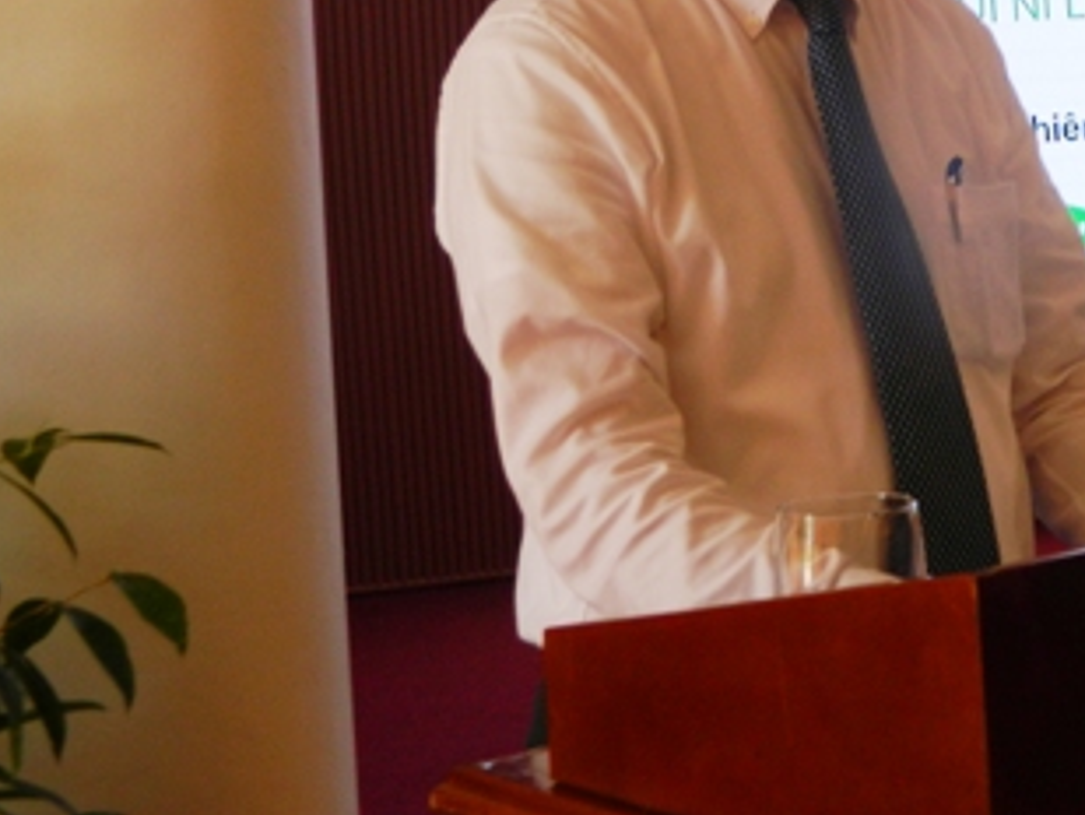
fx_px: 2665
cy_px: 144
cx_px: 1025
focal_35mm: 85
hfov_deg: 22.3
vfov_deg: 17.2
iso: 80
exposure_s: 1/60
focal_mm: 7.3
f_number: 3.5
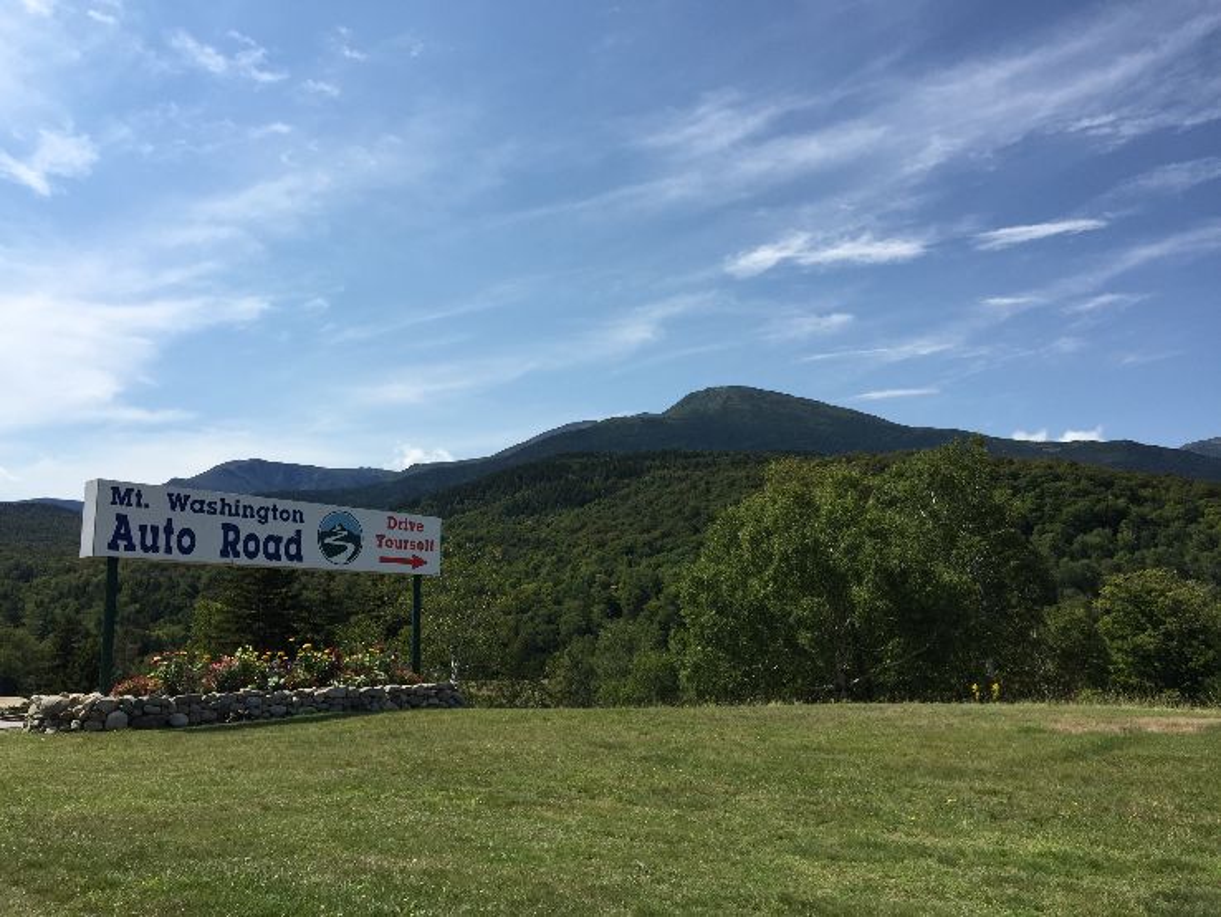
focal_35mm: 29
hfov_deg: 61.6
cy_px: 458
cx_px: 610
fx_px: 1023
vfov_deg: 48.3
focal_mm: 4.15
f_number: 2.2
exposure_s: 1/2326
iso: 32
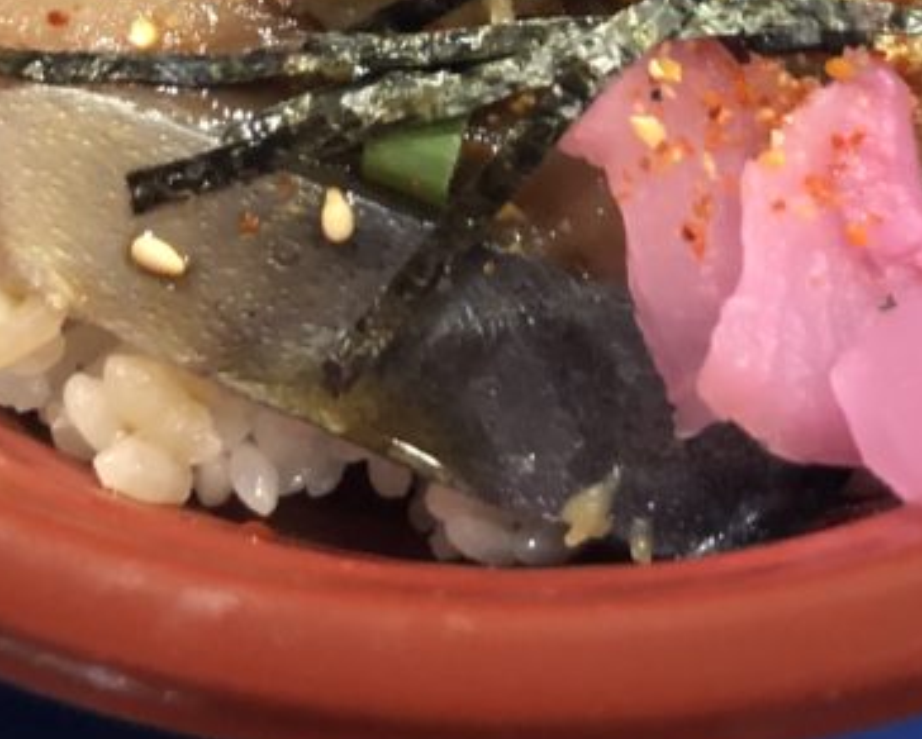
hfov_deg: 21.2
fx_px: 2459
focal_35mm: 90
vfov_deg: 16.3
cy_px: -195
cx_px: 441
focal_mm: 3.99
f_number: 1.8
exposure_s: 1/4
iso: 100
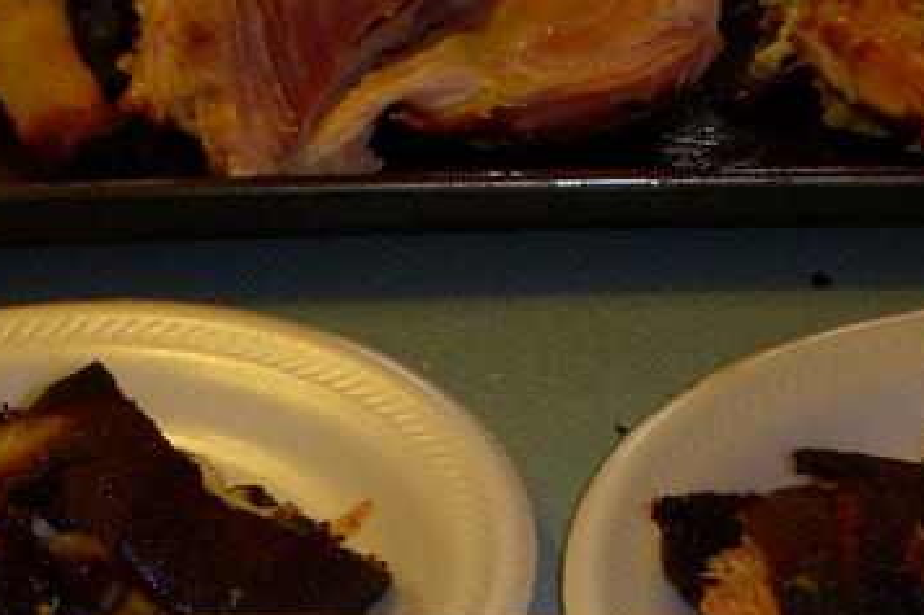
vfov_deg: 13.2
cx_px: 511
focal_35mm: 100
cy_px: 772
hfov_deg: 20.4
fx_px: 2565
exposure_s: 1/30
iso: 100
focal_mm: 6.3
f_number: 3.3
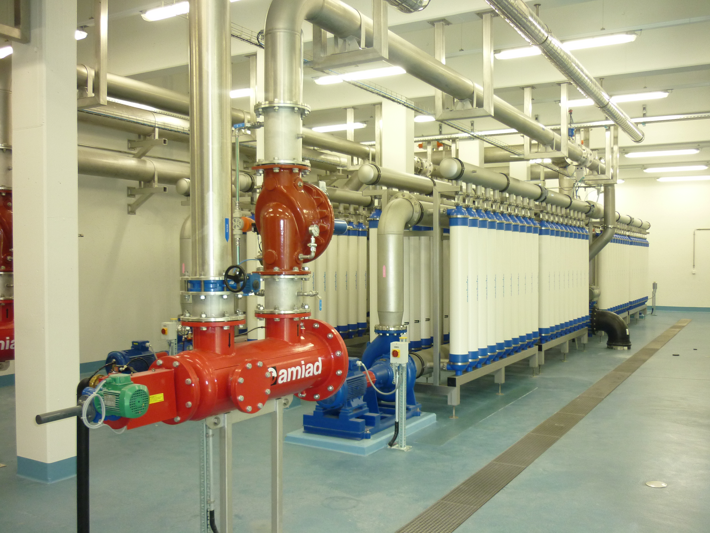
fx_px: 677
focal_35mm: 33
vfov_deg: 42.9
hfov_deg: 55.4
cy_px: 266
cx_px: 355
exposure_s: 1/30
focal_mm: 5.5
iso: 200
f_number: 2.8
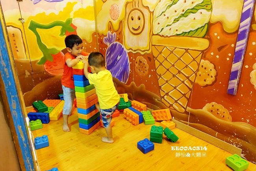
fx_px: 171
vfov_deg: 53.1
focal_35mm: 24
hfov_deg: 73.8
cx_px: 128
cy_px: 86
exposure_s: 1/30
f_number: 1.8
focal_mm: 8.8
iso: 800
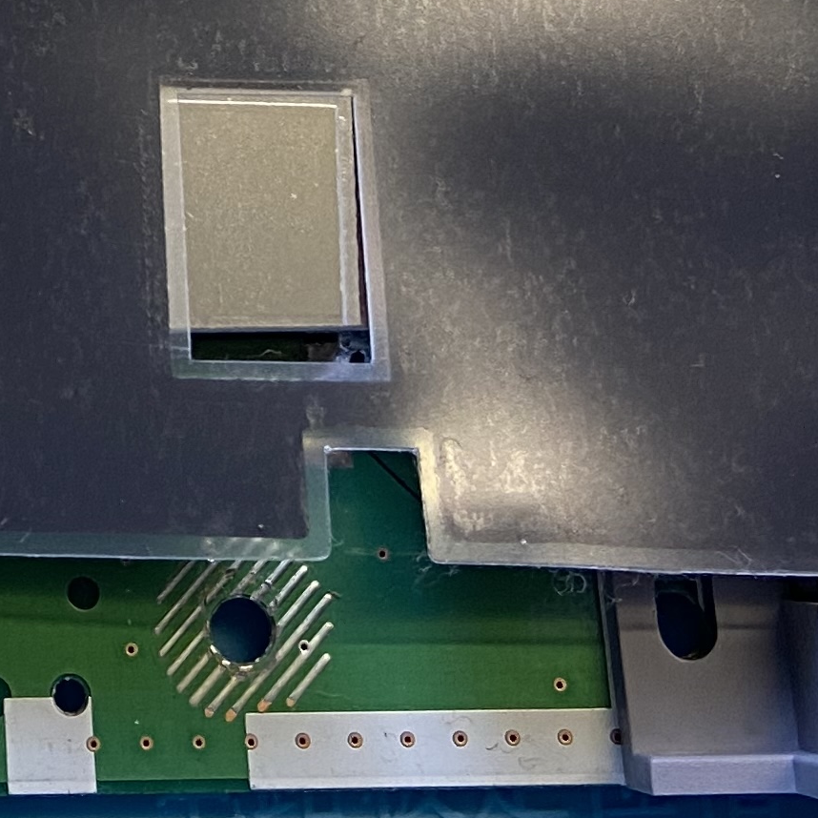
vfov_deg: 15.1
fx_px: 2887
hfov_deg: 15.3
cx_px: -293
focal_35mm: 108
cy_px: -365
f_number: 1.8
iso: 125
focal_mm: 4.25
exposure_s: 1/50
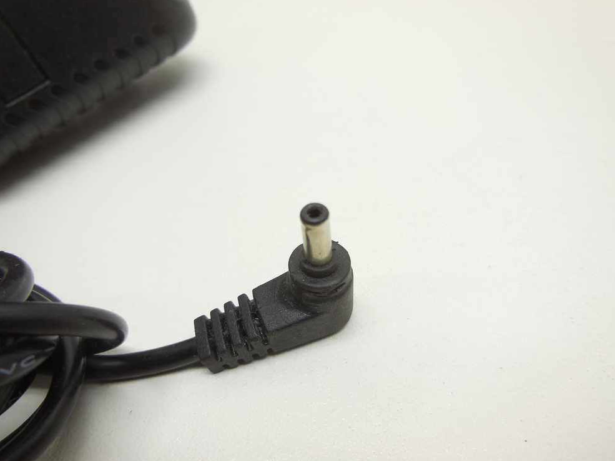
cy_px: 237
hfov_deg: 67.3
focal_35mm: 26
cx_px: 317
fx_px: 462
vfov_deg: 53.0
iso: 125
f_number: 3.1
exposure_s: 1/125
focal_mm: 4.5
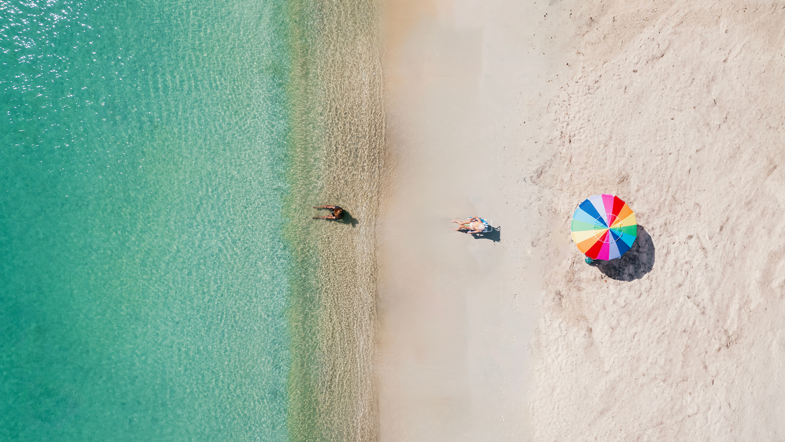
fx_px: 500
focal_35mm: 24
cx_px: 402
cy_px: 210
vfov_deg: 47.7
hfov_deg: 76.3
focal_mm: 8.38
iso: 100
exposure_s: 1/2000
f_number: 2.8
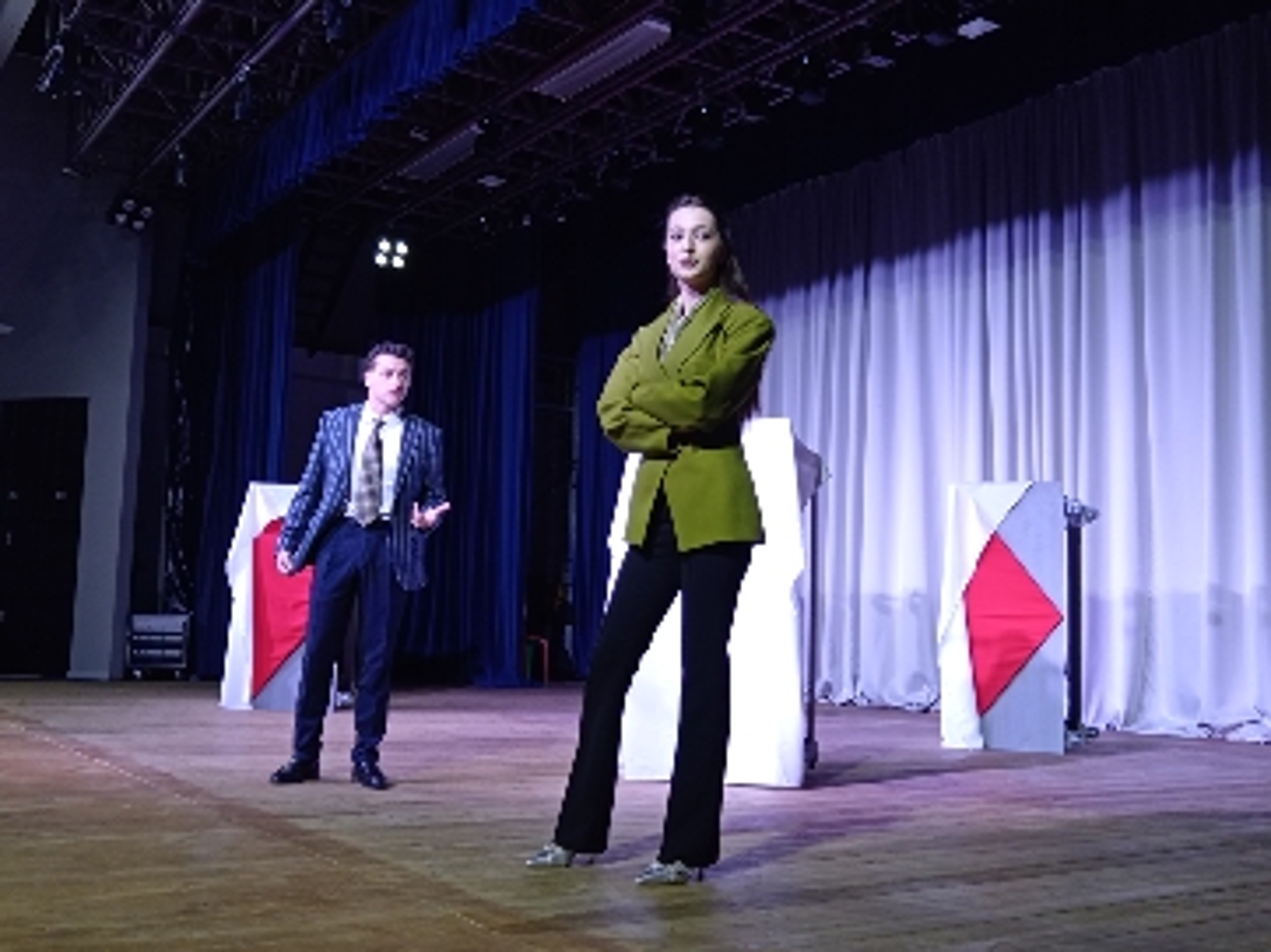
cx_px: 636
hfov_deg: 49.0
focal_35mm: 38
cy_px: 476
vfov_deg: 37.7
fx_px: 1394
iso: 978
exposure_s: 1/30
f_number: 1.9
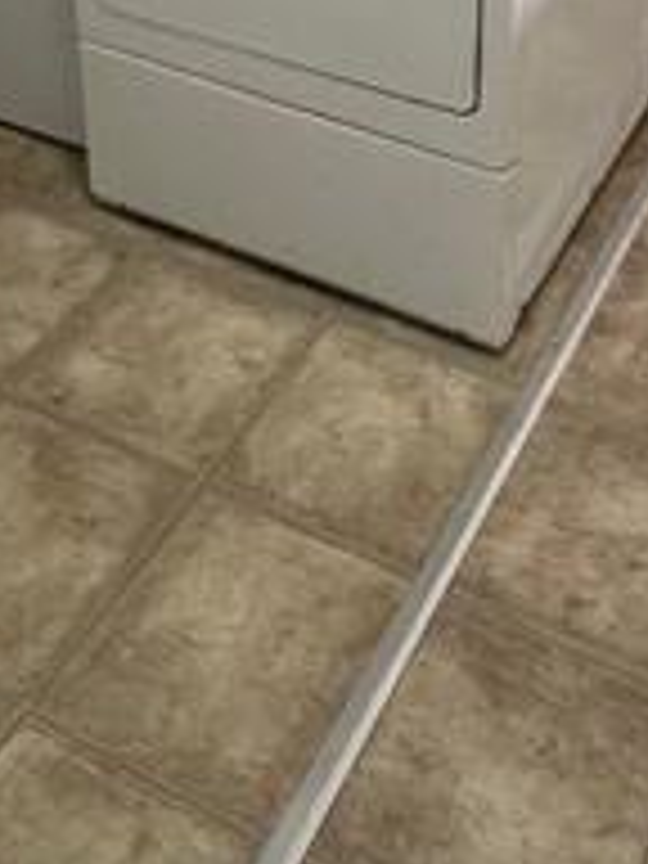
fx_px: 1298
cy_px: -234
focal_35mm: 52
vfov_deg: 30.0
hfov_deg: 27.8
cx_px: 450
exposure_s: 1/60
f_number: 1.8
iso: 125
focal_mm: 1.57
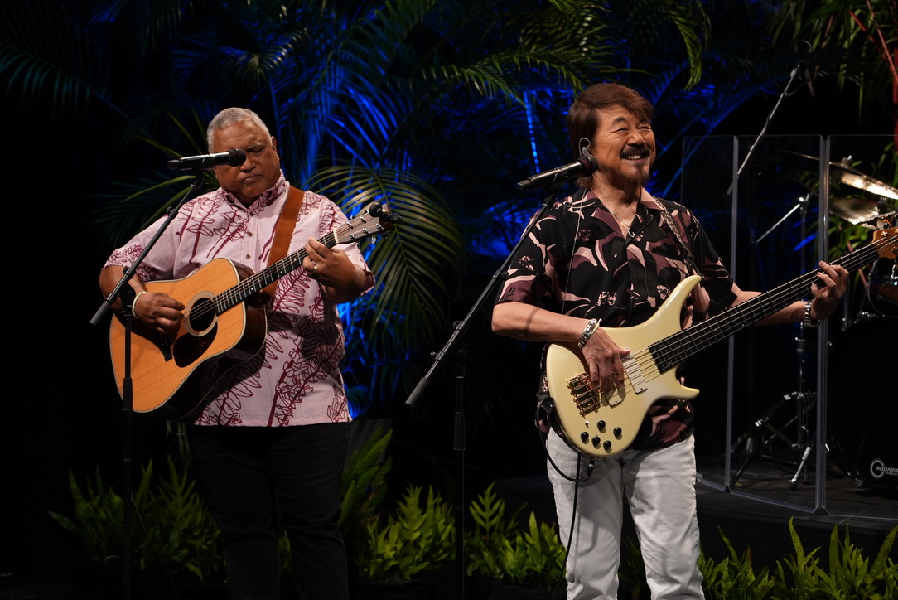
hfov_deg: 19.4
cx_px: 449
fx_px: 2620
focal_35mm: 105
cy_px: 300
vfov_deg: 13.1
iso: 1600
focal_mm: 105
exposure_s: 1/250
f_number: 4
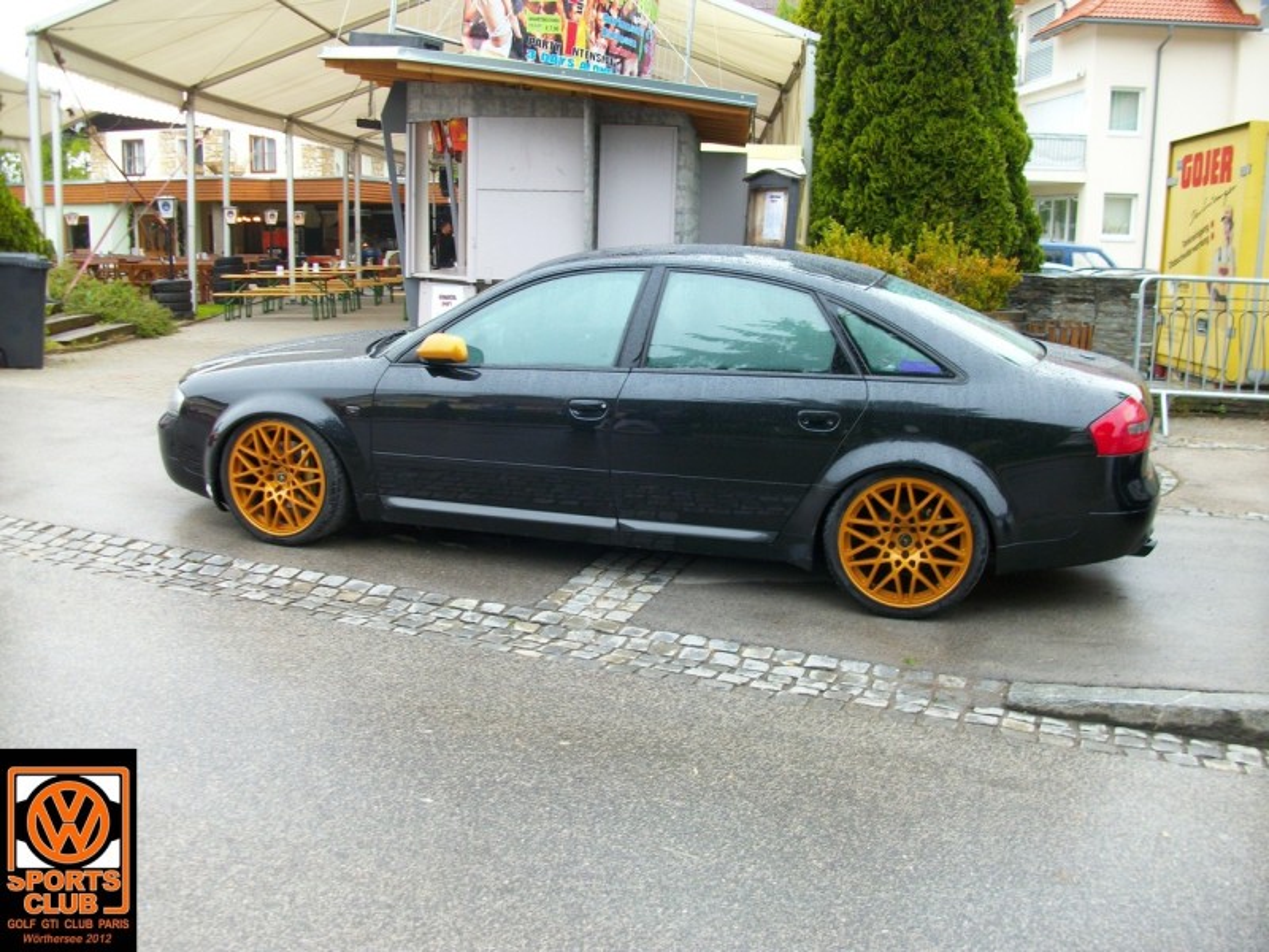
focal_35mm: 34
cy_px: 476
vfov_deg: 41.8
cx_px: 634
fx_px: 1246
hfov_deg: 54.0
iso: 80
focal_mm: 5.7
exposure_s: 1/103
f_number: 2.9
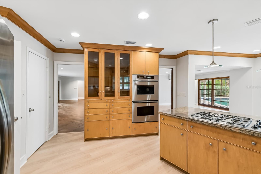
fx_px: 109
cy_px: 87
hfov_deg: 100.4
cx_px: 130
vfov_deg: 77.3
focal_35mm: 15
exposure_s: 1/6
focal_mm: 10
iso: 100
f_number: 7.1
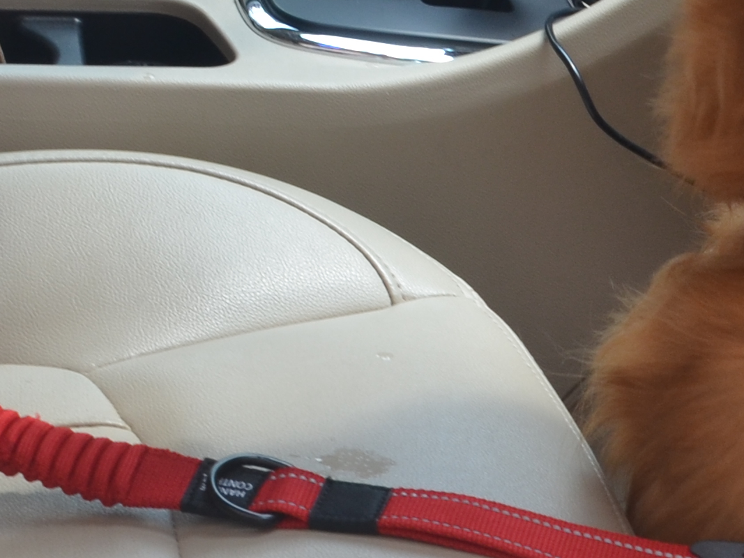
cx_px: 969
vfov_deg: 11.1
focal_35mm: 133
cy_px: 379
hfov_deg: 14.2
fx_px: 2858
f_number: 7.1
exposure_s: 1/60
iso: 200
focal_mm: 20
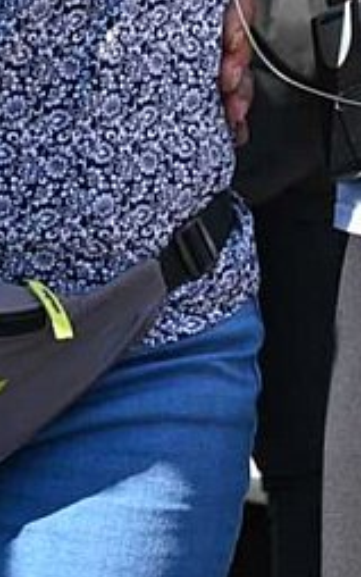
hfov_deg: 4.7
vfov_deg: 7.4
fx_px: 4355
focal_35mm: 277
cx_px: -111
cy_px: -298
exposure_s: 1/320
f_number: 6.3
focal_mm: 48
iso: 100
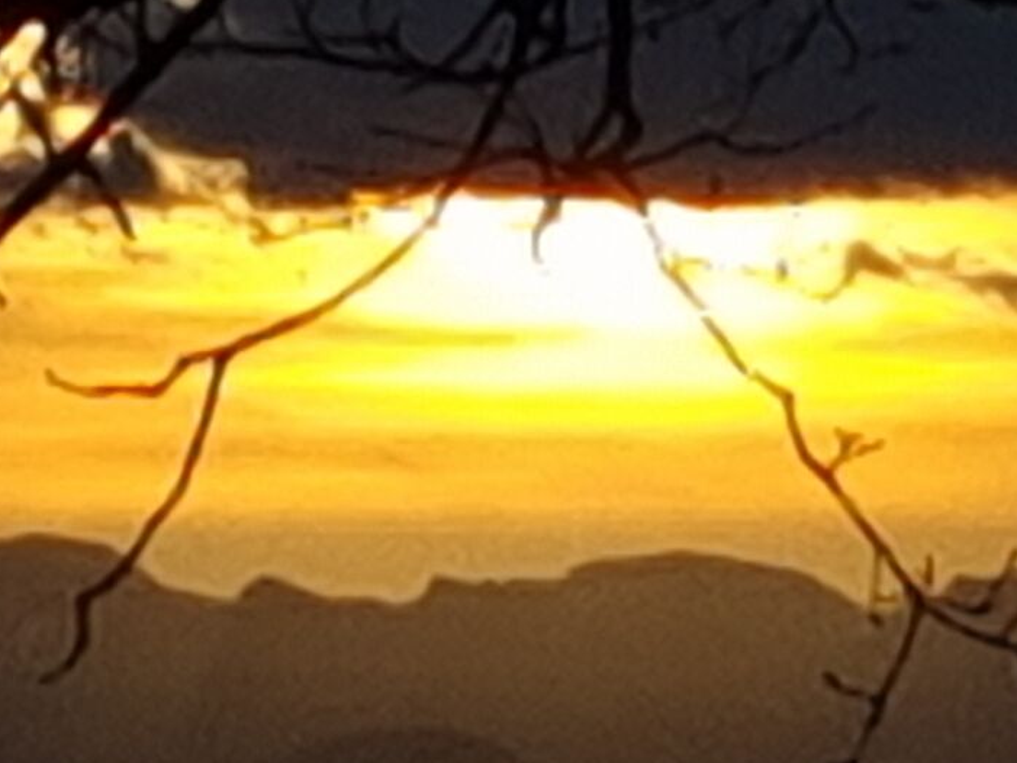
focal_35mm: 89
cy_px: -49
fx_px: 2615
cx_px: 570
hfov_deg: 22.0
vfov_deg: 16.2
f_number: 1.8
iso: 50
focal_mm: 5.4
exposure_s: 1/6000
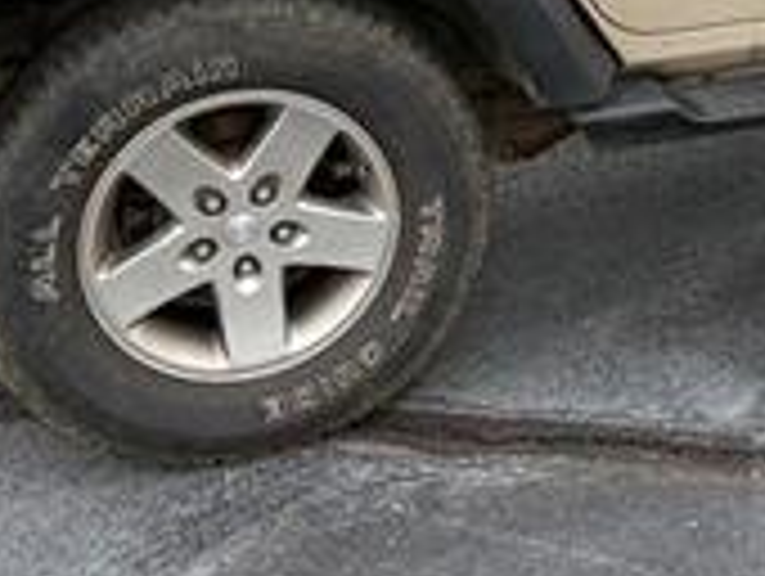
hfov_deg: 24.4
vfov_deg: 17.8
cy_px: -202
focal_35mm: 77
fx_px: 1704
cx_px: 716
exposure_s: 1/1848
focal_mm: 5.96
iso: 64
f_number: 1.6
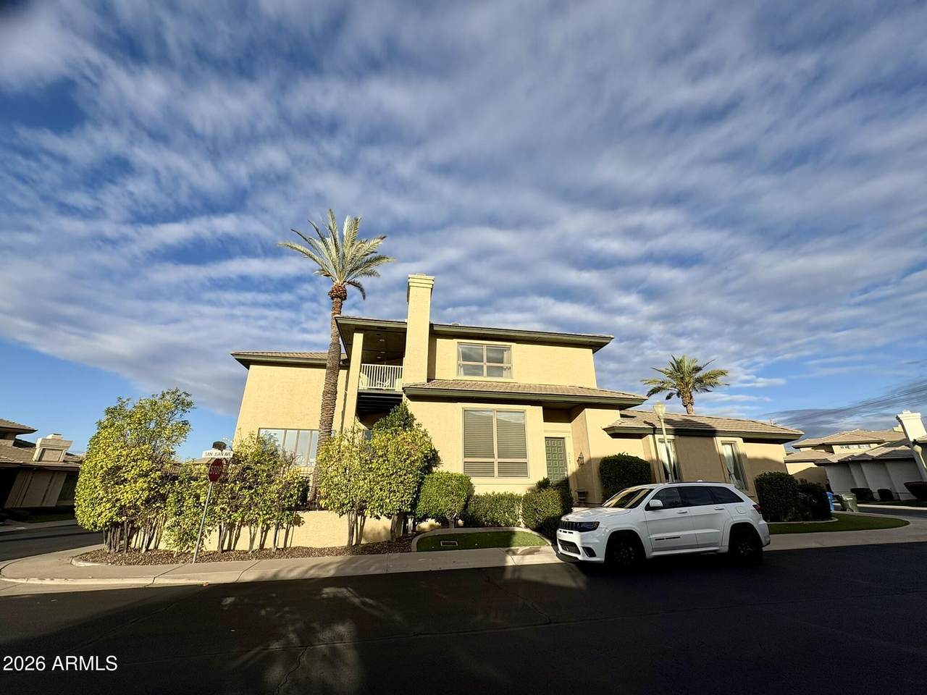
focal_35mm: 14
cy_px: 348
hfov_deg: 102.1
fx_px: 375
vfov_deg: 85.7
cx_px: 464
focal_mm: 2.22
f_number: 2.2
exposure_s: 1/2584
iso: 50
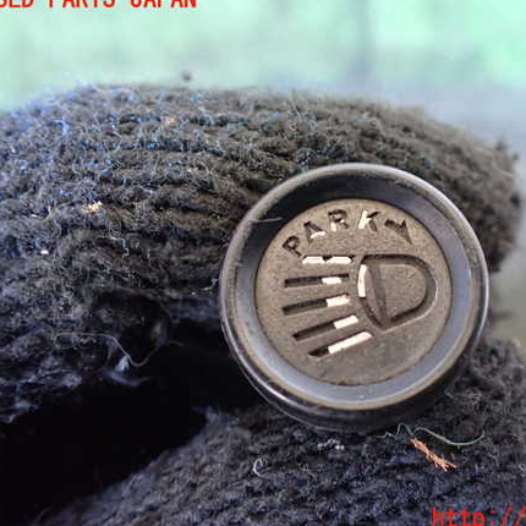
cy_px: 259
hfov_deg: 44.4
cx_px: 341
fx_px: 636
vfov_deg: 44.9
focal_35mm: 37
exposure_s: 1/30
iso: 800
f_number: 2.3
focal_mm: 5.4
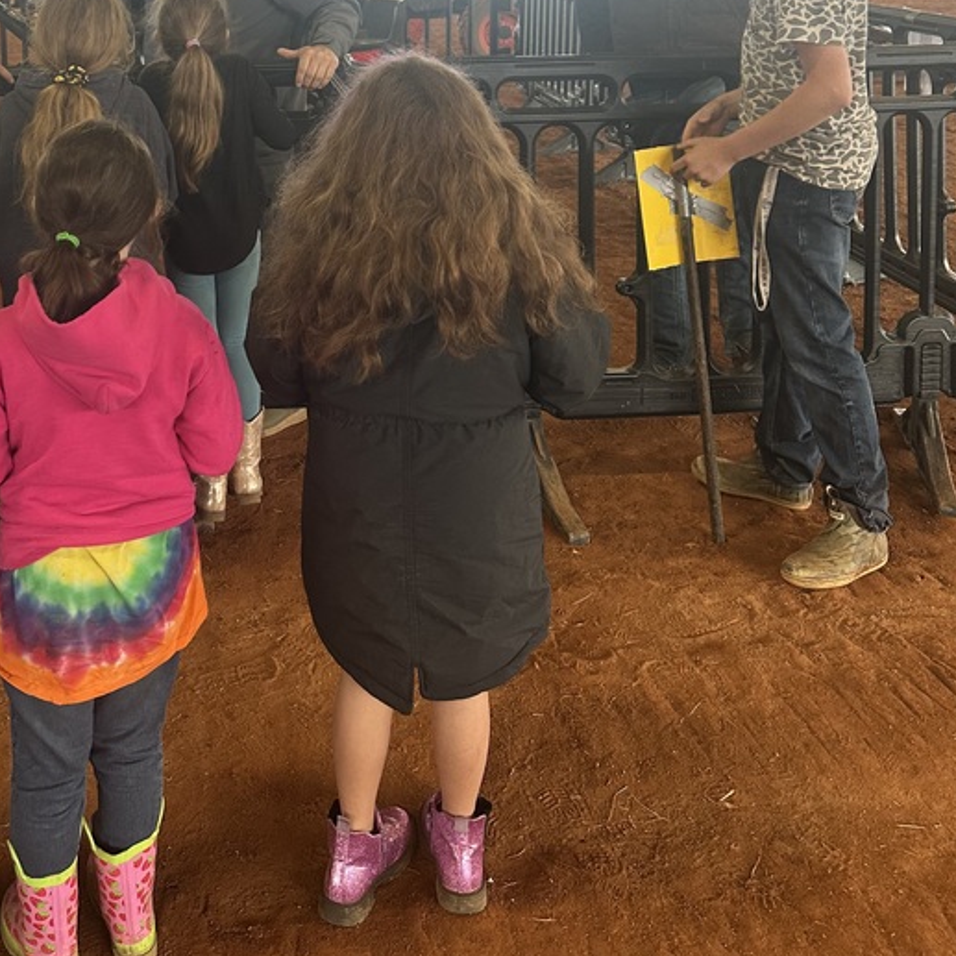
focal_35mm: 42
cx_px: 288
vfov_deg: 37.0
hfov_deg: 39.4
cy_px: 61
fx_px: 1312
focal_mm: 6.86
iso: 125
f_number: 1.78
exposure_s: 1/120
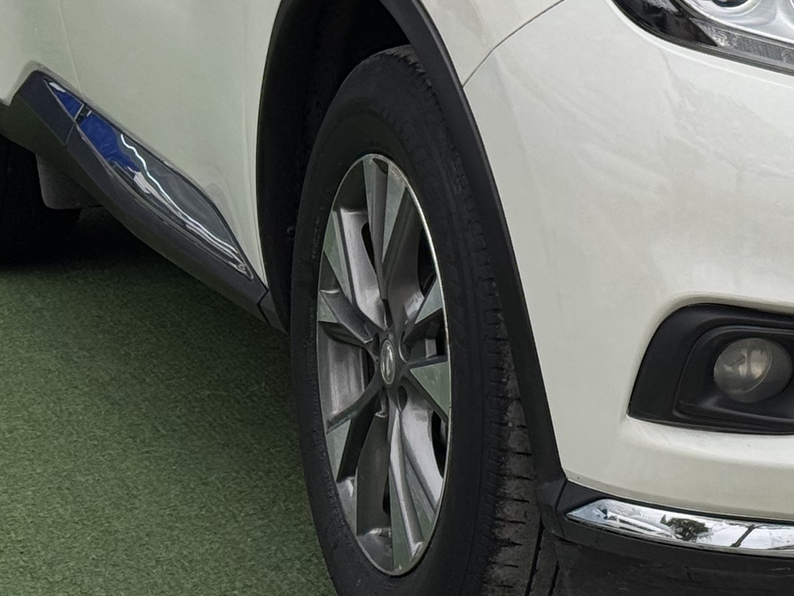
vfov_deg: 9.8
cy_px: -73
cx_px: 988
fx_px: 3417
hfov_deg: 12.9
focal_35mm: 149
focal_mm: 6.76
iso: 64
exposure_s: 1/966
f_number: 1.78
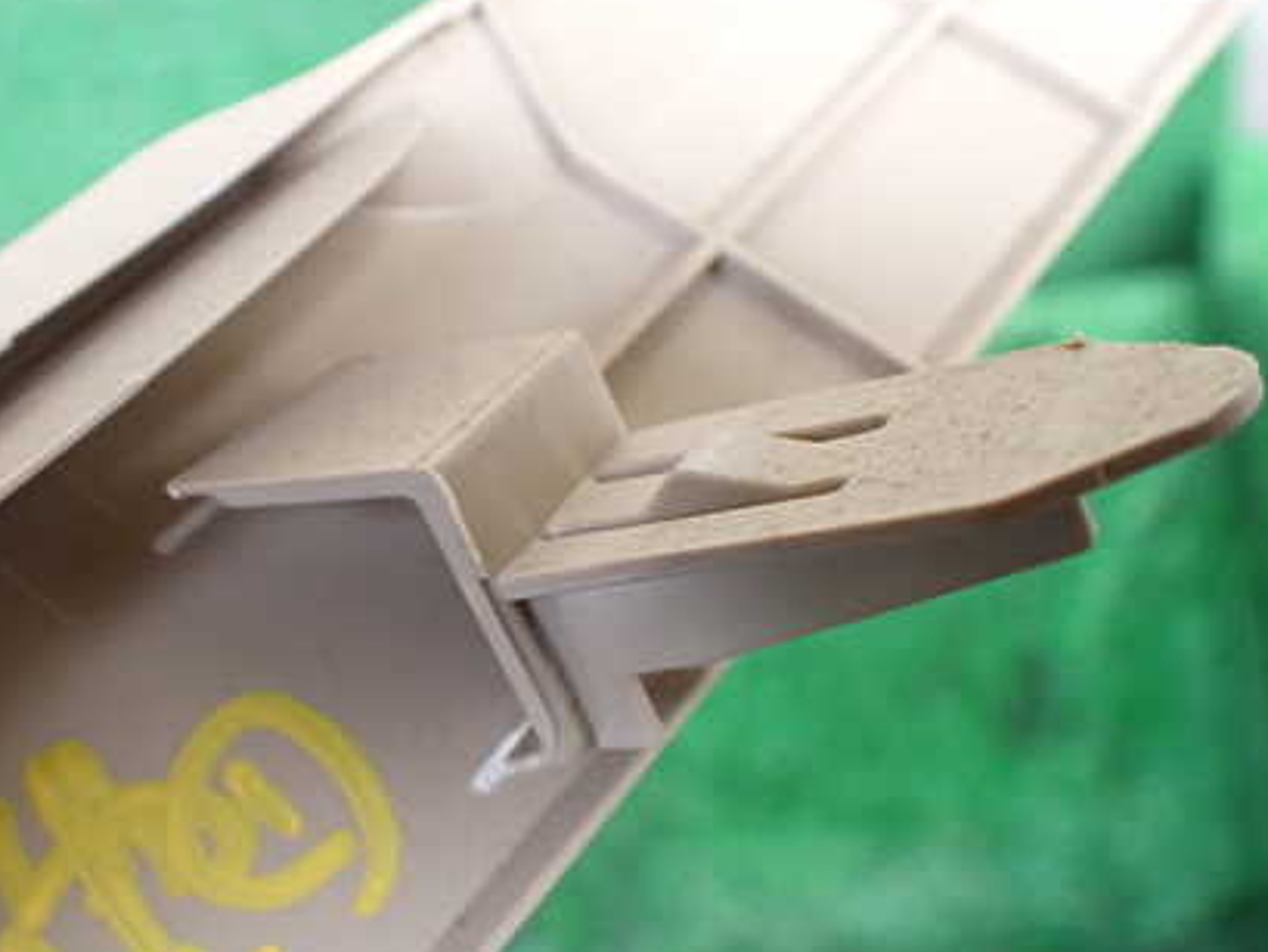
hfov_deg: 42.5
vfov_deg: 32.9
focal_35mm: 44
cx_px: 453
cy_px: 502
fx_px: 1612
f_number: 2.3
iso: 500
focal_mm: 5.4
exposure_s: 1/125
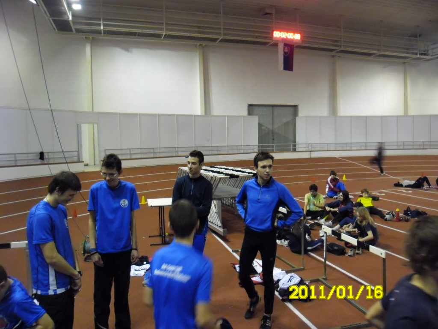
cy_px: 164
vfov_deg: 51.4
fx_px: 342
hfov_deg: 65.3
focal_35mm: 27
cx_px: 219
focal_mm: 4.9
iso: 200
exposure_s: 1/22
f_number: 3.5
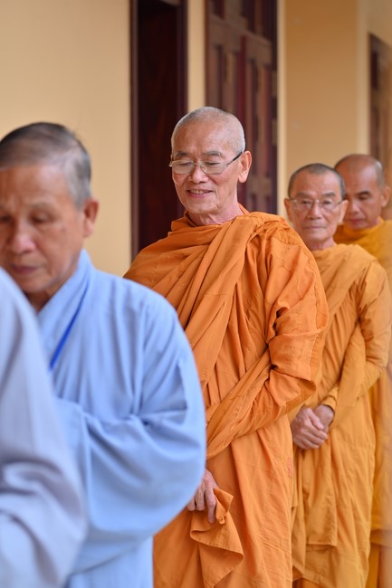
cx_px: 196
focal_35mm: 120
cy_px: 294
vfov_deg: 17.1
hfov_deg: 11.4
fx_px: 1961
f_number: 4.5
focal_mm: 120
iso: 160
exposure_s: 1/160
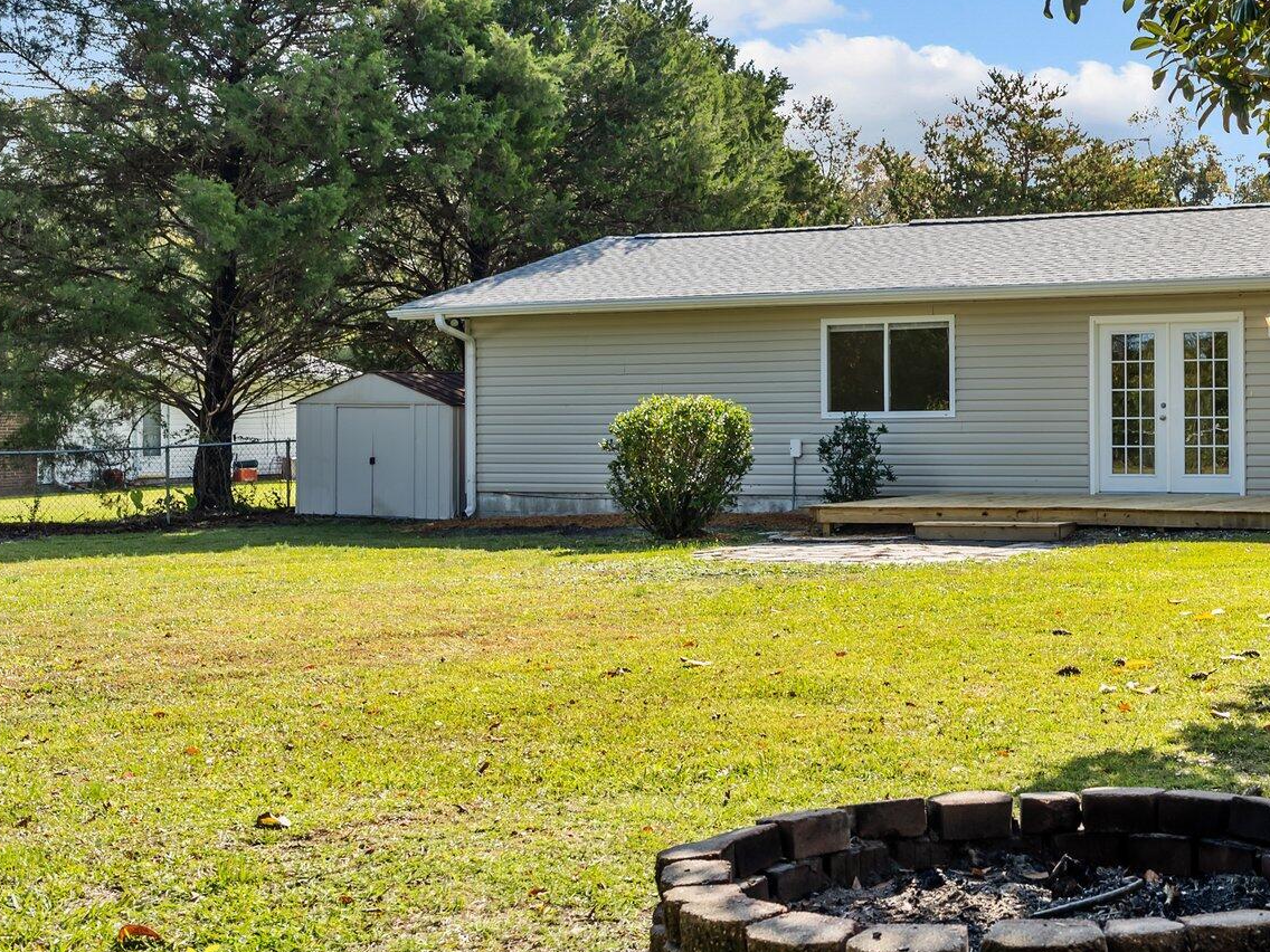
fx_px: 1908
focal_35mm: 52
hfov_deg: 34.8
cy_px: 387
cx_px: 1130
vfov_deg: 28.0
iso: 64
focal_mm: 30
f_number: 7.1
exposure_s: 1/125
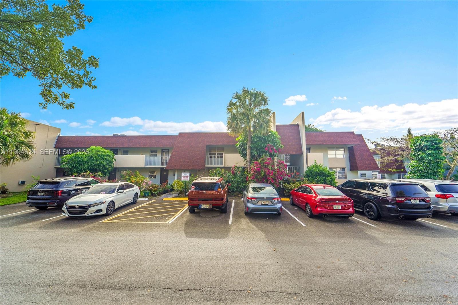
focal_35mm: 14
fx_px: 178
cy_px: 152
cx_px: 229
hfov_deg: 104.3
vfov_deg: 81.2
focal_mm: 14
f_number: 9
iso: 400
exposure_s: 1/160
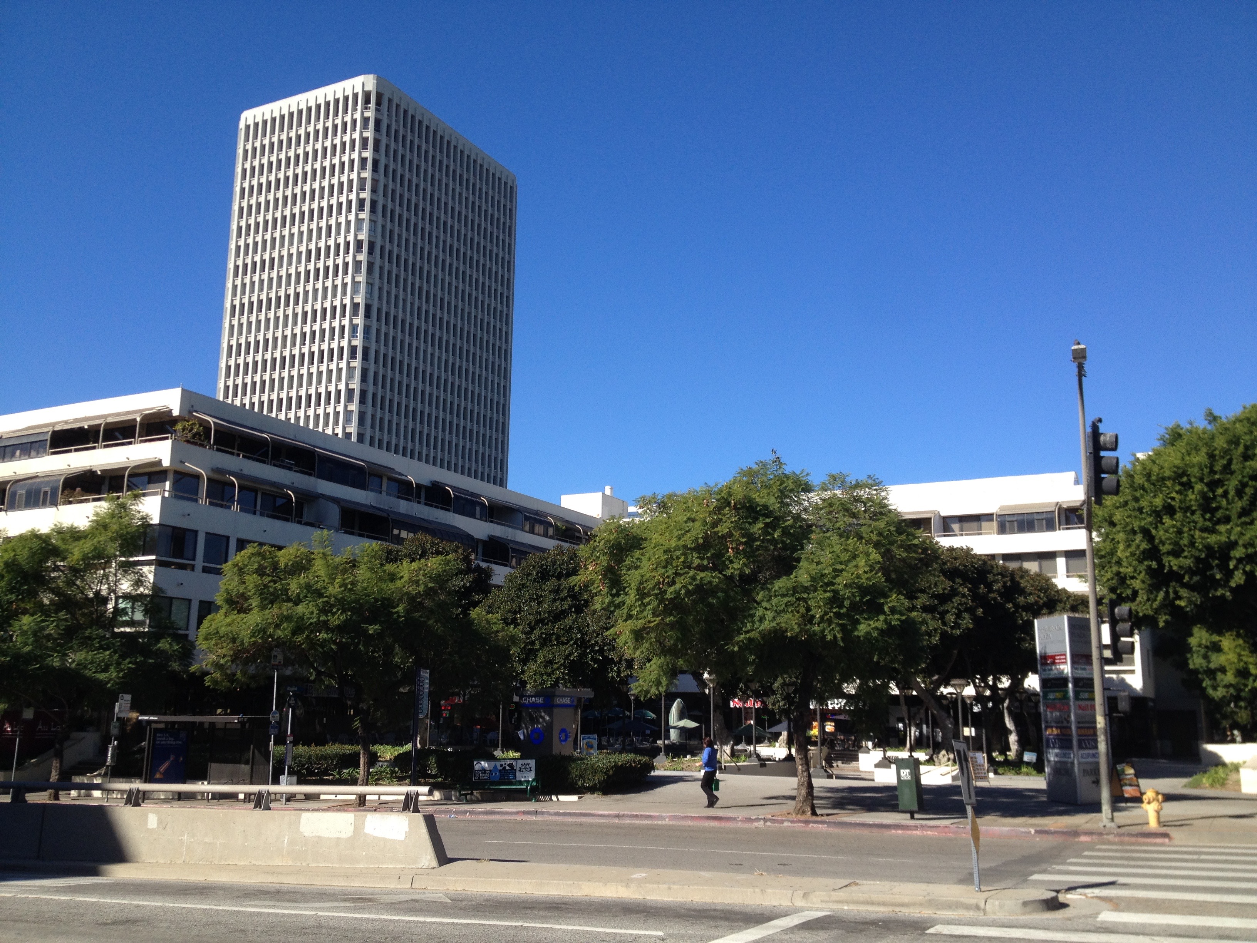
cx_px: 628
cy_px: 472
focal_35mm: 35
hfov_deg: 52.6
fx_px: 1271
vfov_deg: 40.7
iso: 50
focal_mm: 4.28
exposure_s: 1/1255
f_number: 2.4
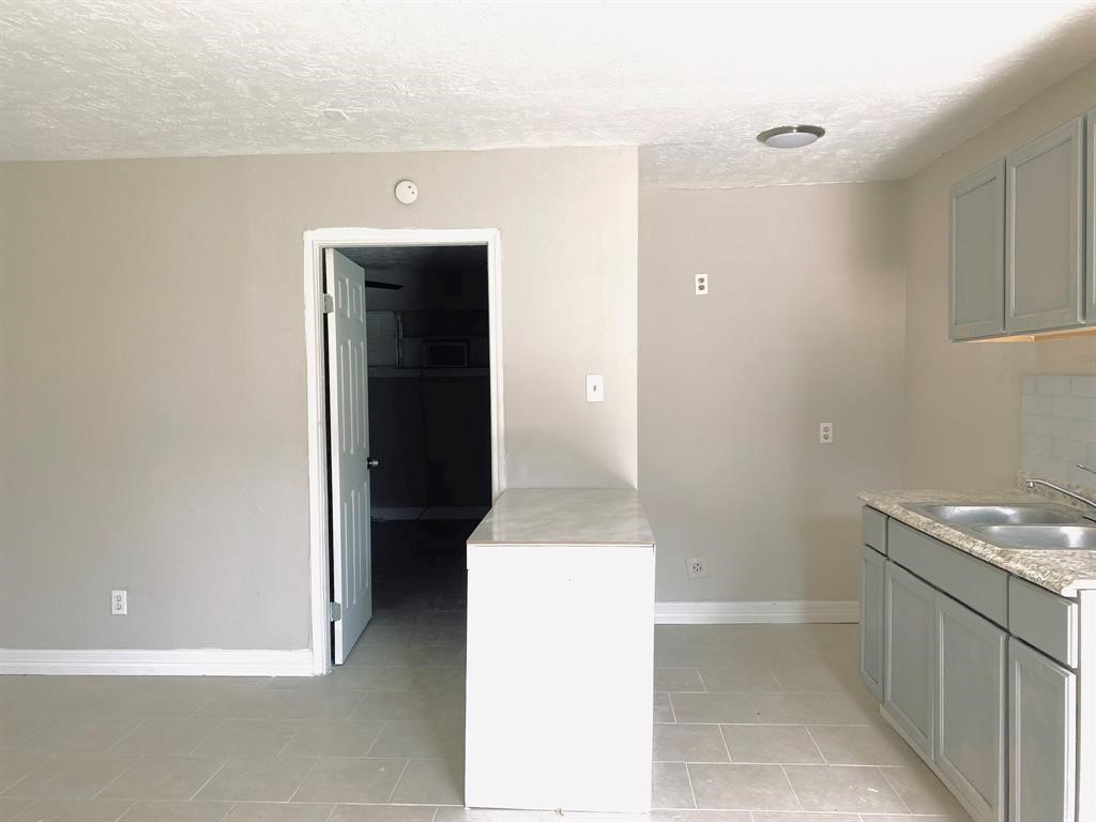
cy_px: 411
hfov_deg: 67.3
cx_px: 548
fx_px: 823
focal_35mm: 26
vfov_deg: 53.1
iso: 80
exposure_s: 1/122
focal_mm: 4.25
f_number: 1.8
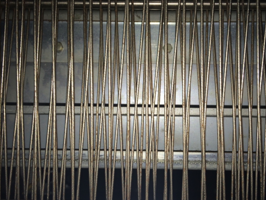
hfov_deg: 53.7
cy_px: 105
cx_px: 153
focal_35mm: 34
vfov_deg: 41.8
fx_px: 261
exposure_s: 1/100
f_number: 2.2
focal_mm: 4.15
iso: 32
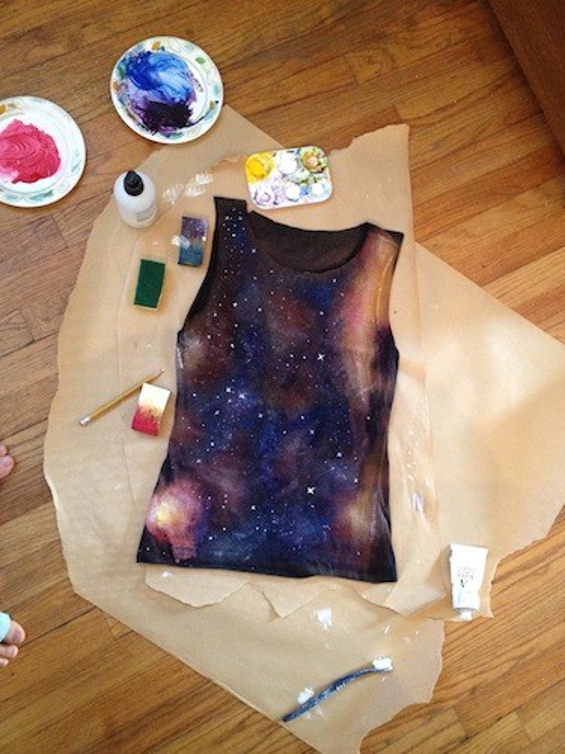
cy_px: 377
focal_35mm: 35
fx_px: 762
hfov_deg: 40.7
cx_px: 282
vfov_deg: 52.6
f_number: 2.4
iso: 400
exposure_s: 1/17
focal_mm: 4.28
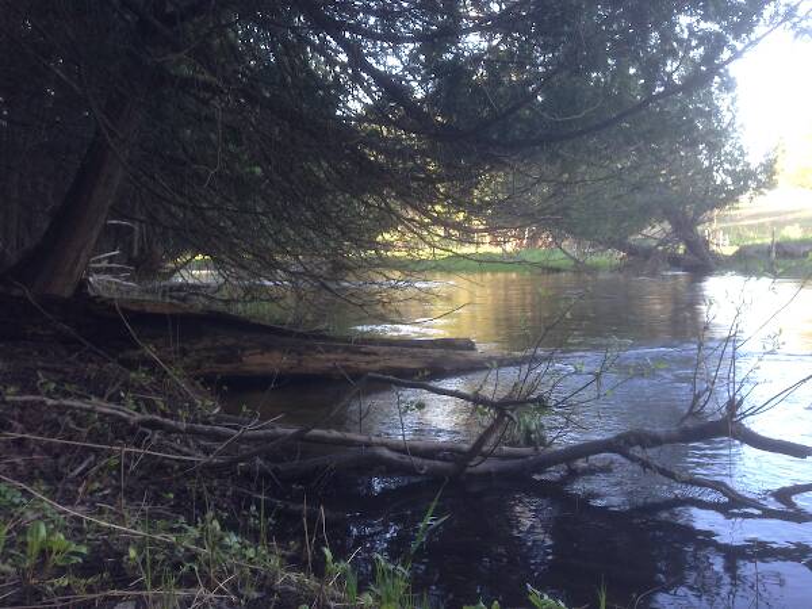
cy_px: 304
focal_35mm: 33
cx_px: 406
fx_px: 774
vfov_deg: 42.9
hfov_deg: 55.4
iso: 50
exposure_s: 1/40
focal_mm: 4.12
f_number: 2.4
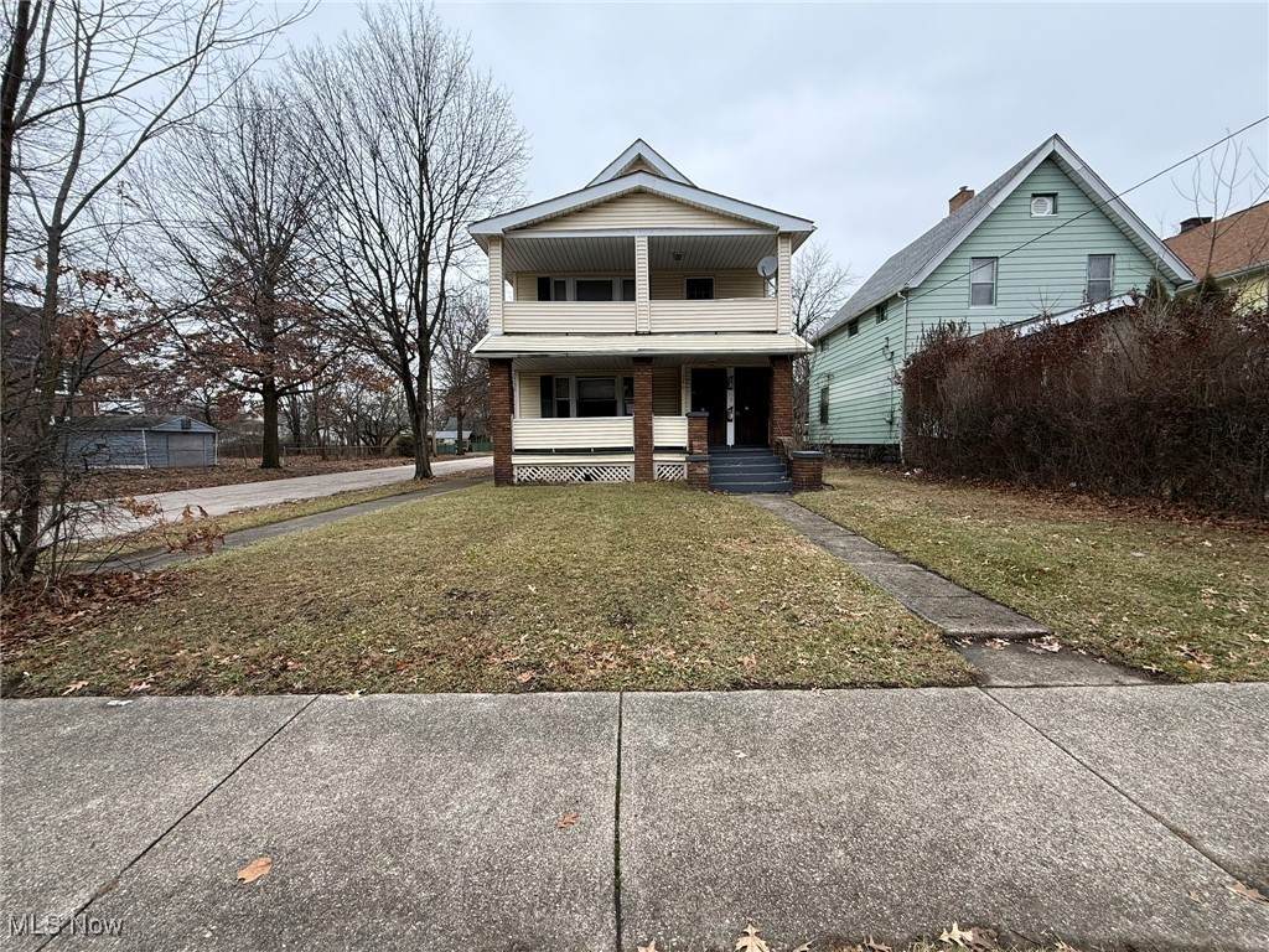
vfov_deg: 85.7
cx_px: 634
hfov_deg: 102.1
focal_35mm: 14
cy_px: 476
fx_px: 513
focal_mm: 2.22
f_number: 2.2
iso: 64
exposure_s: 1/190
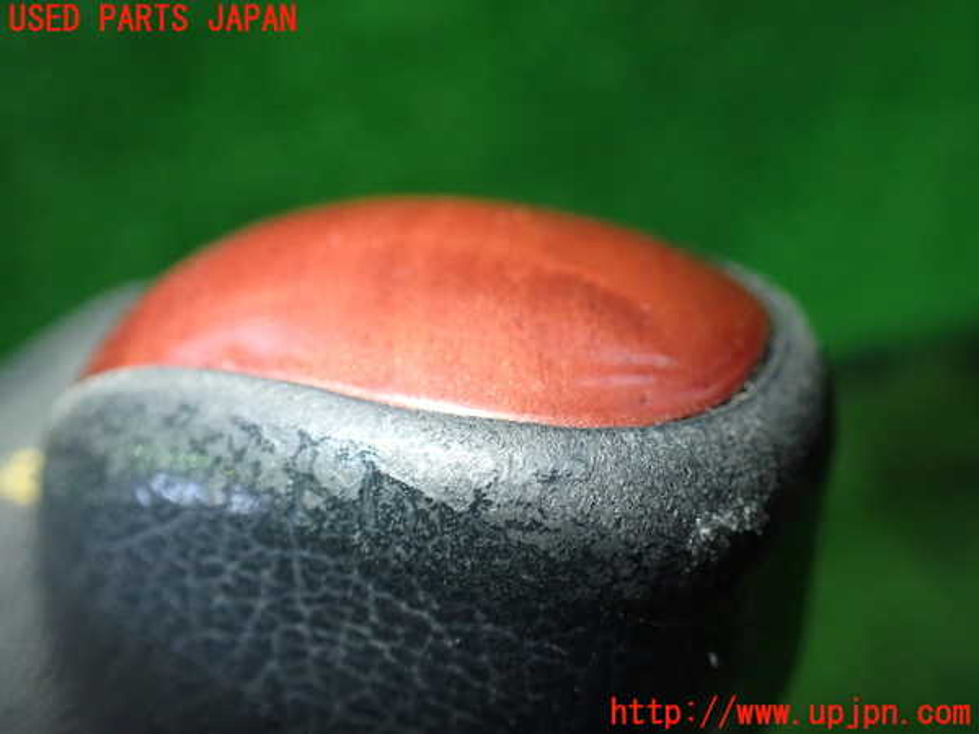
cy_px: 367
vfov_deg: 46.8
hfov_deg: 60.0
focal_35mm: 30
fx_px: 848
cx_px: 490
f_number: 2.3
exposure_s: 1/80
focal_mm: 5.4
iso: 800
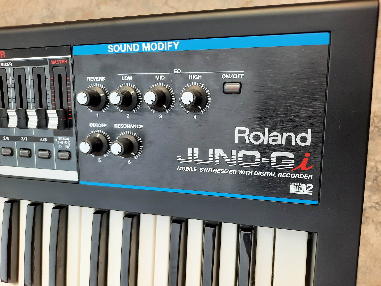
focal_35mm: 25
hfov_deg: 69.4
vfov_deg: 54.9
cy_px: 143
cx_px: 190
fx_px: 275
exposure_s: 1/50
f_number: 2
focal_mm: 4.6
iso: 32
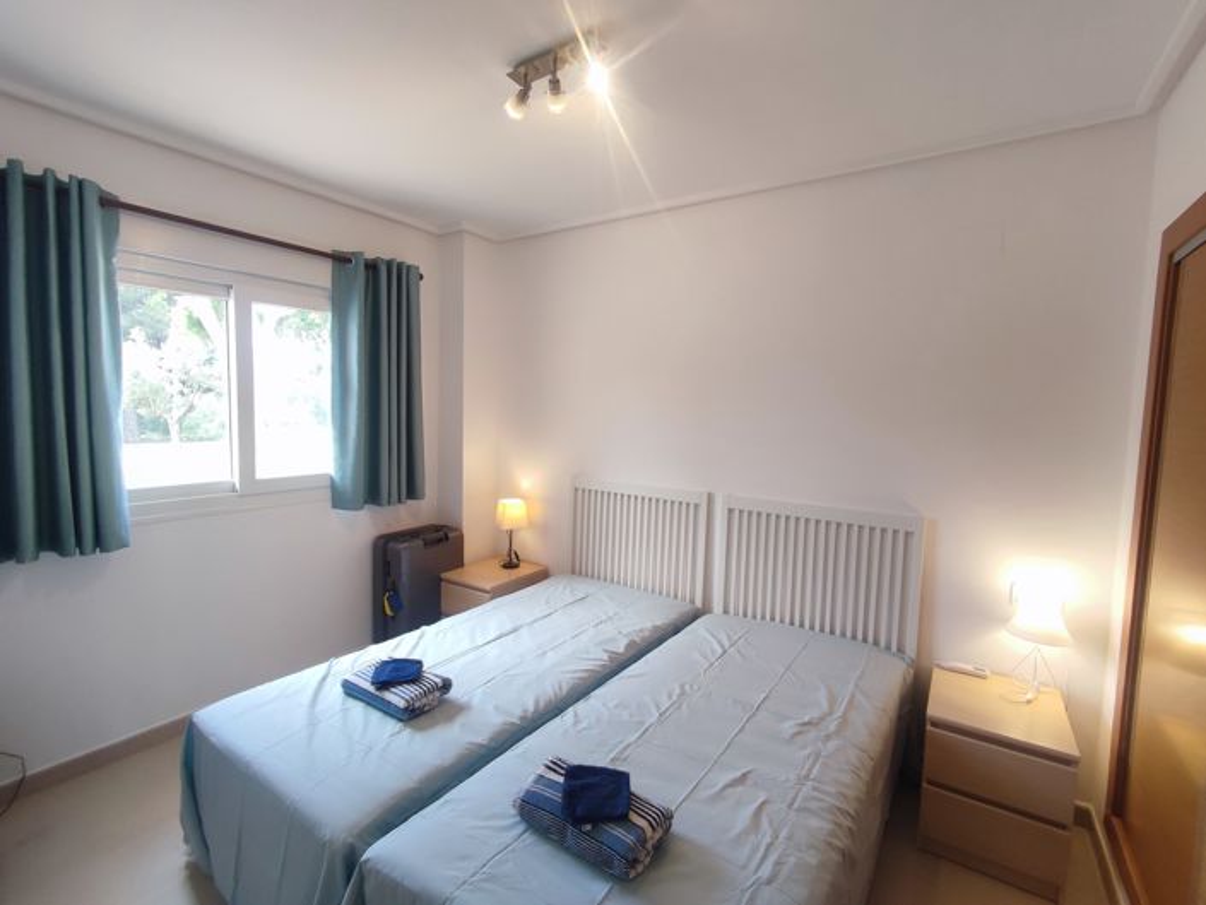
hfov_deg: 94.5
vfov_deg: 78.1
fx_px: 558
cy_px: 452
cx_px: 603
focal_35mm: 16
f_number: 2.2
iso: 117
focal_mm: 1.65
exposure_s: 1/100
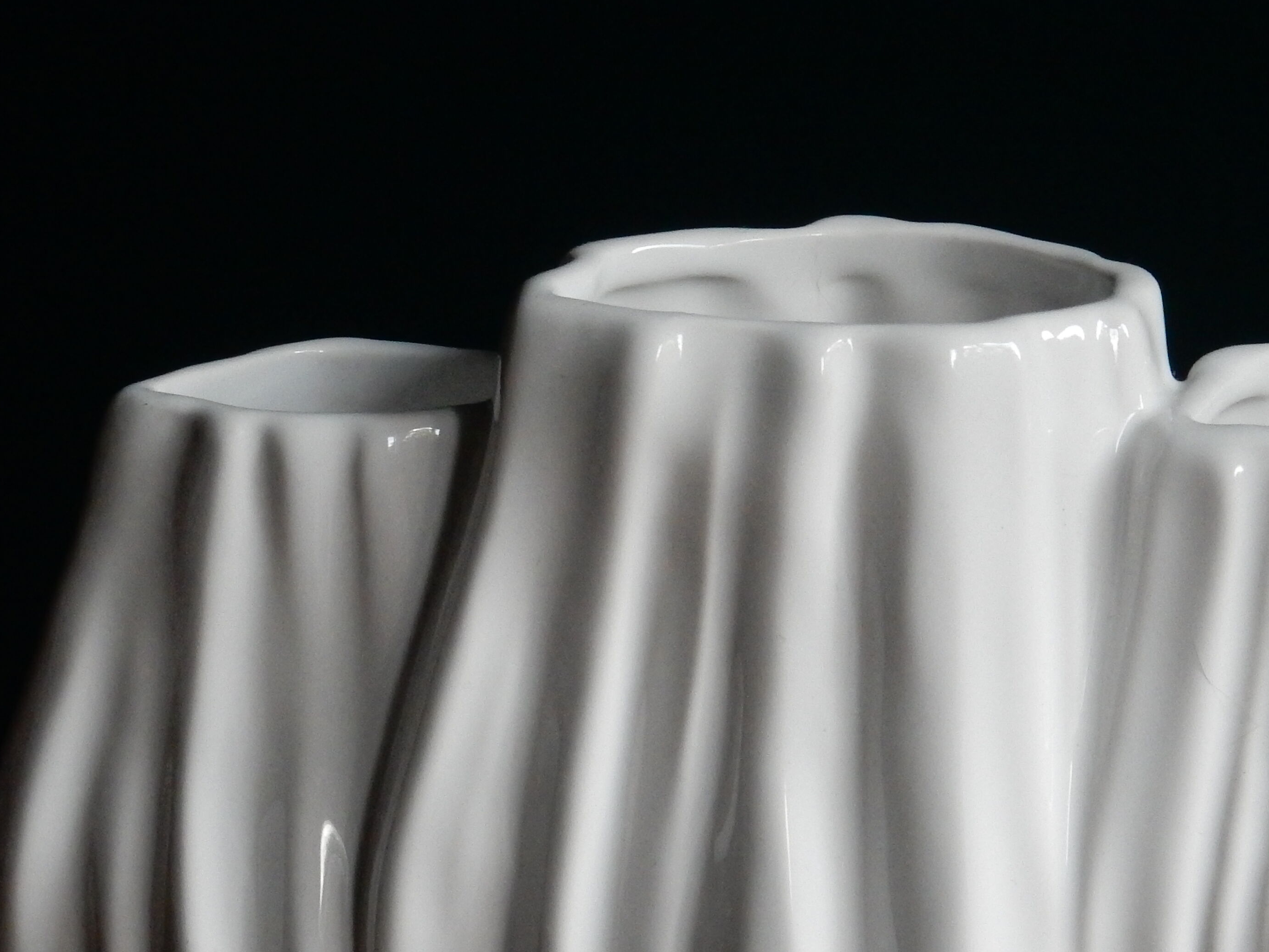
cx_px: 907
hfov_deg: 12.0
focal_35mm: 165
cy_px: 764
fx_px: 6049
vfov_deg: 9.0
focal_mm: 17.6
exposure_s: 1/50
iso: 800
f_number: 5.3
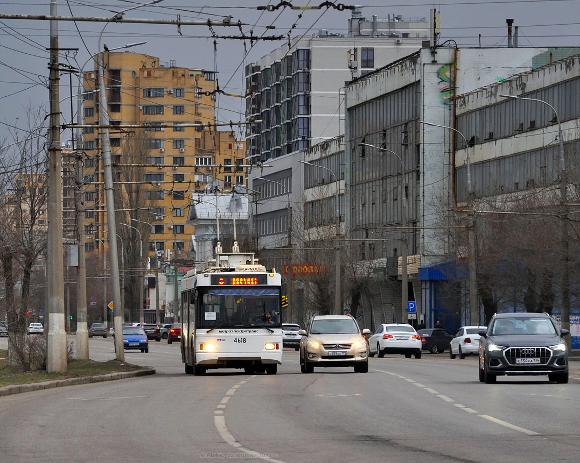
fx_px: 3064
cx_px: 239
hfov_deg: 10.8
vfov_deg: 8.7
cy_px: 233
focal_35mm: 179
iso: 400
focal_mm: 105
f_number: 5.6
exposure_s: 1/160
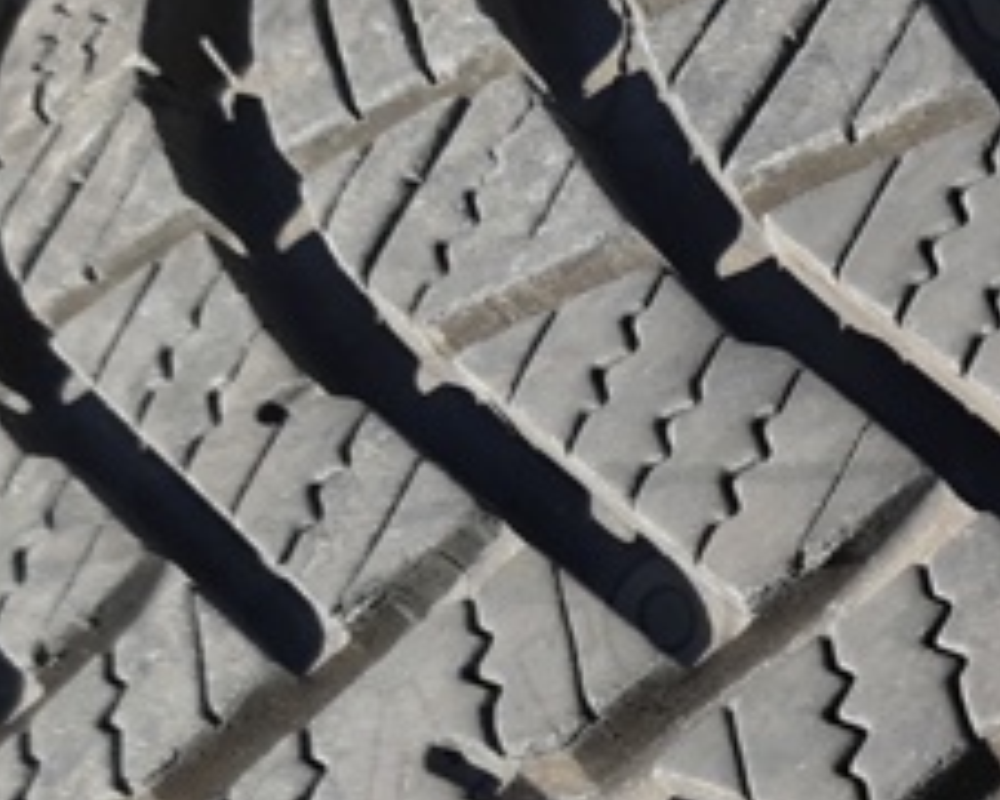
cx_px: 1809
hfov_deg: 14.8
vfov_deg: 13.2
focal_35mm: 113
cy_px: 982
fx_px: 3344
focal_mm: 4.75
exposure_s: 1/1767
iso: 40
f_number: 1.7
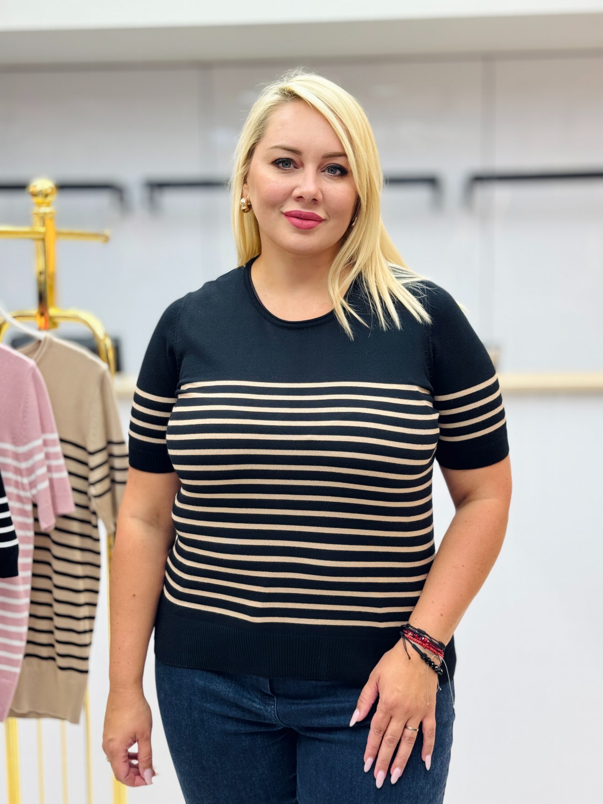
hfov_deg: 30.3
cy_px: 402
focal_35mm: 48
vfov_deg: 39.7
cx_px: 302
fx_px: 1115
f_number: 1.78
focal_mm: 6.76
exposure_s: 1/149
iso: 64
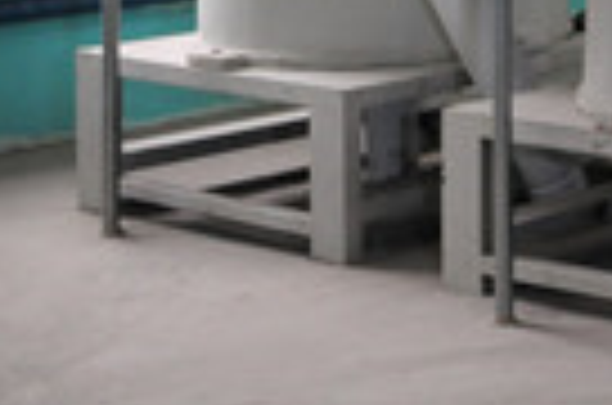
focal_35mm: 112
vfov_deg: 11.3
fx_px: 1903
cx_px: 1269
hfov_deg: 14.7
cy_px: -320
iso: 800
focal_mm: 17
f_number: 2.8
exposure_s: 1/50
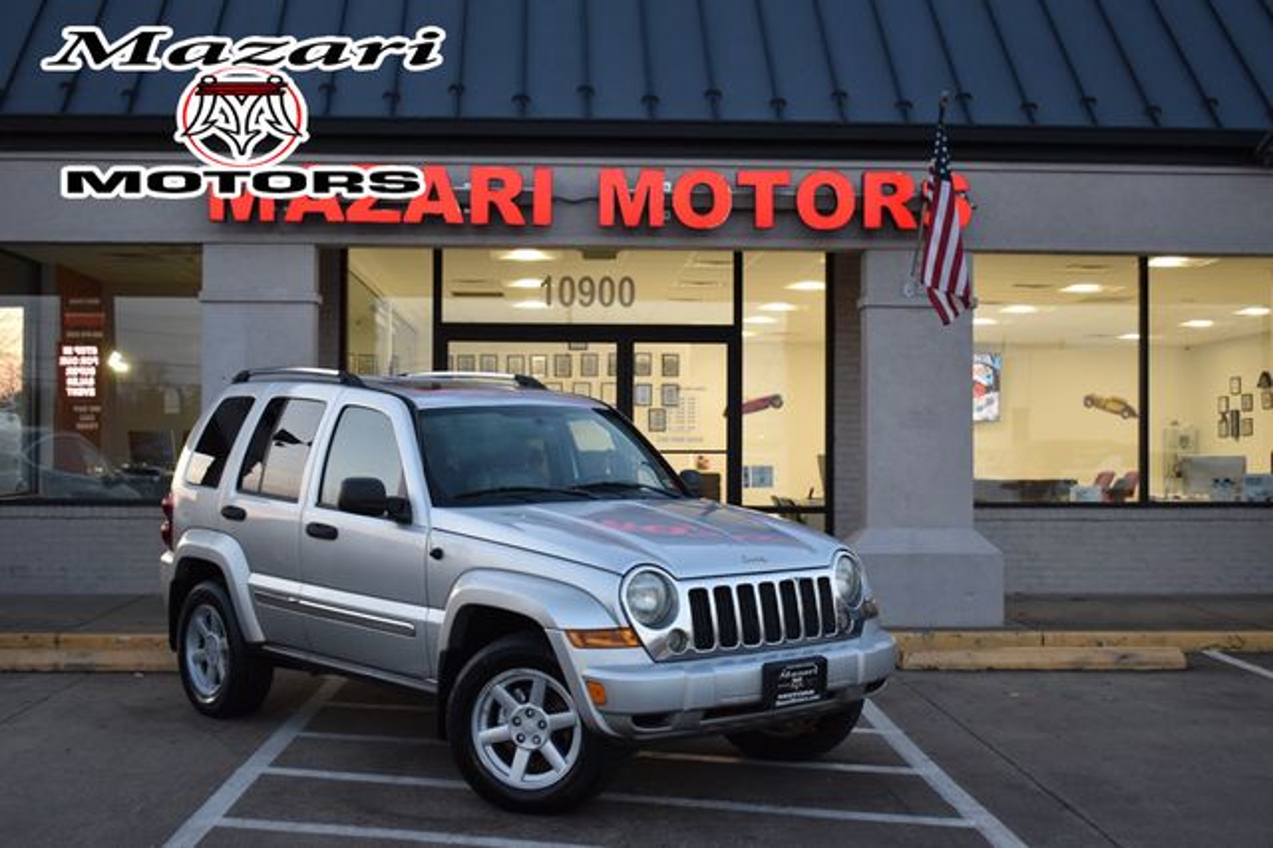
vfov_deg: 29.8
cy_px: 424
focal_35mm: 45
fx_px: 1590
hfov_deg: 43.6
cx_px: 636
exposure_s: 1/60
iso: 400
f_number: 4.2
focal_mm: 30
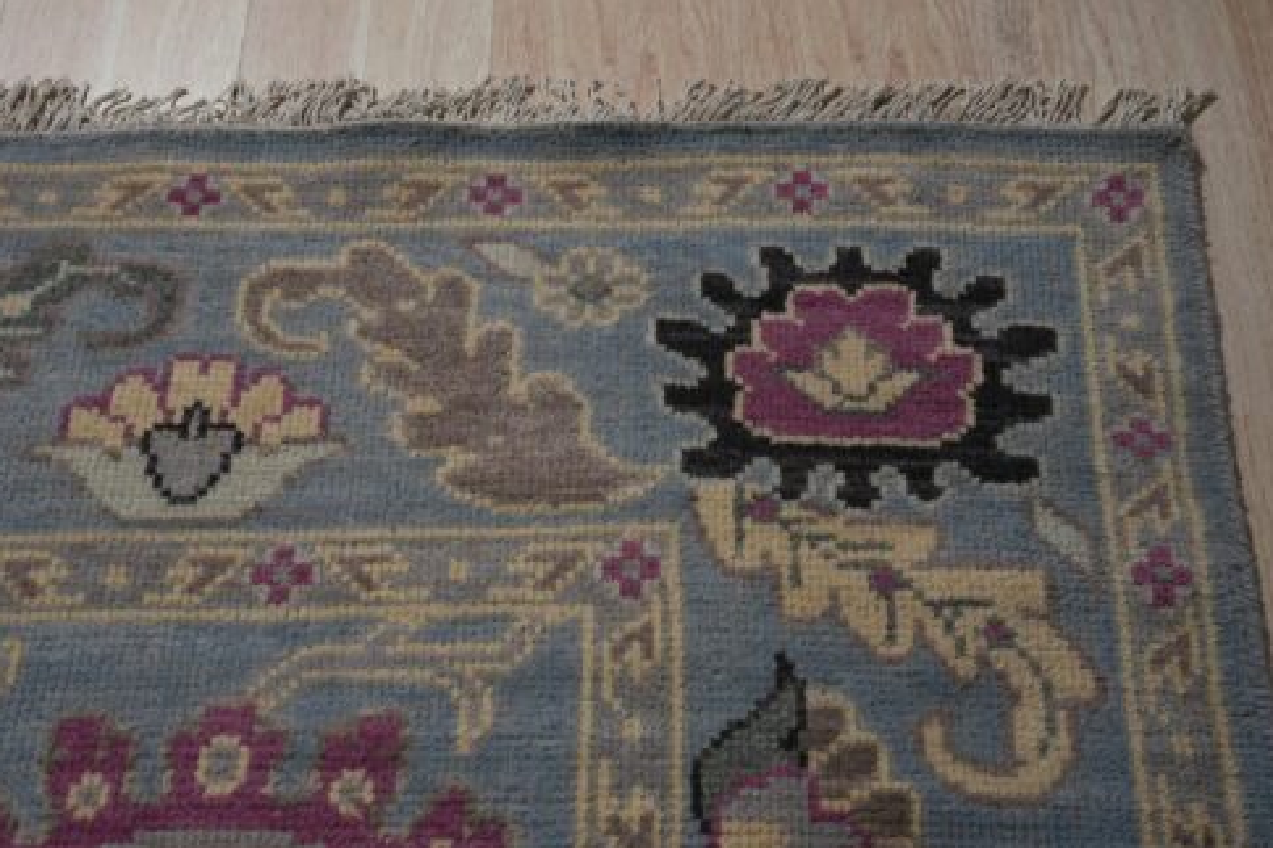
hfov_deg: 41.6
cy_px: 394
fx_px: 1674
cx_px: 651
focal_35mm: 47
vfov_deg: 28.4
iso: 320
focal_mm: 38.3
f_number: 5
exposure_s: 1/160
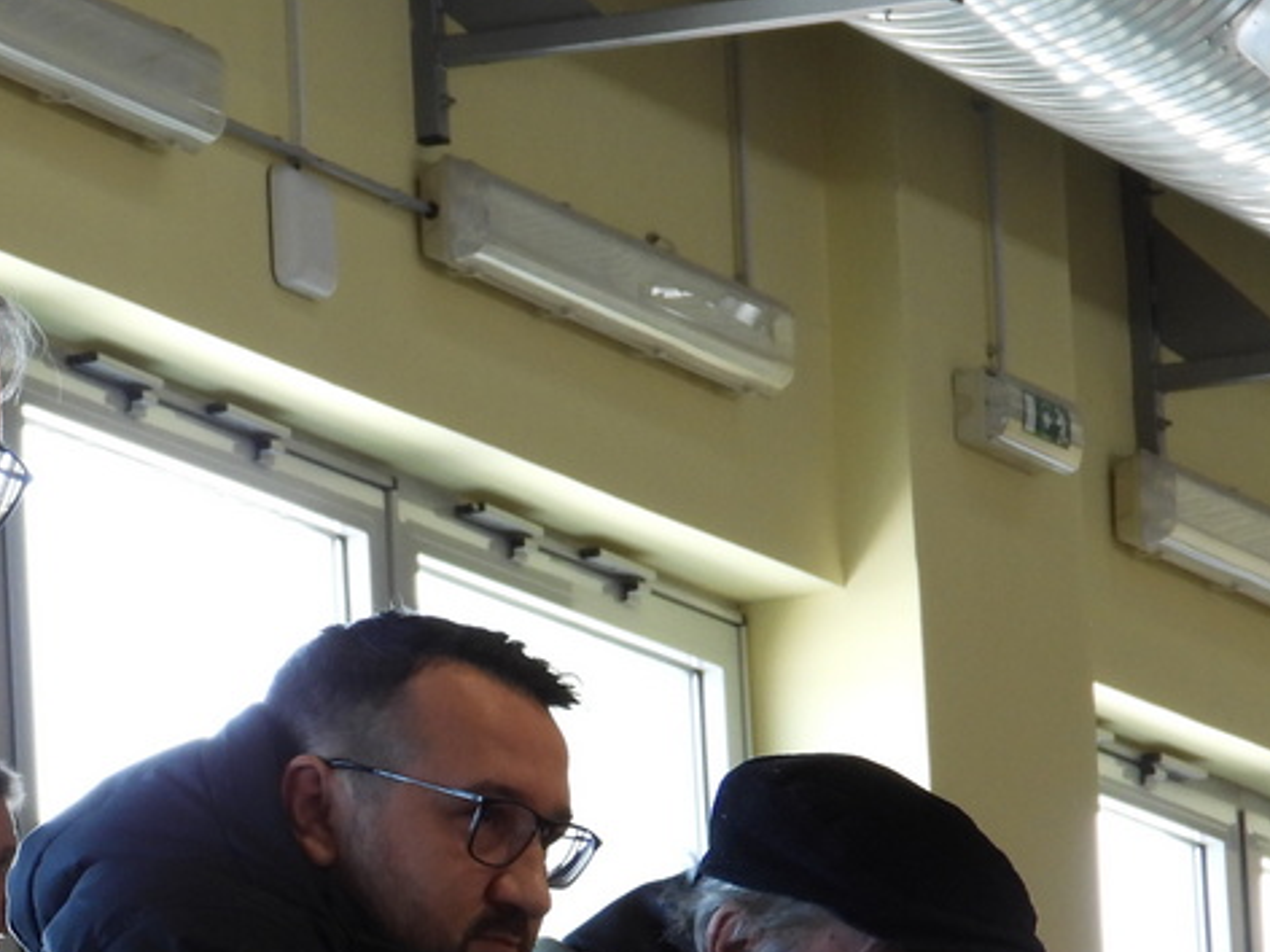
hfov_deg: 5.0
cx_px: -307
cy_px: 847
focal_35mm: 394
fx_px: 14455
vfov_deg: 3.8
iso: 180
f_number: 4
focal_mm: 27.9
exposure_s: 1/60
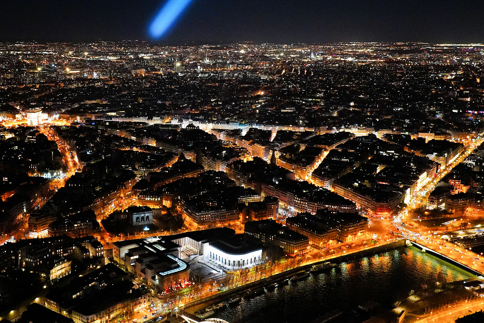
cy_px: 146
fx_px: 578
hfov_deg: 45.4
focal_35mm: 43
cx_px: 226
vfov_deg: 31.2
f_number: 2.8
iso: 6400
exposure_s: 1/30
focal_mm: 20
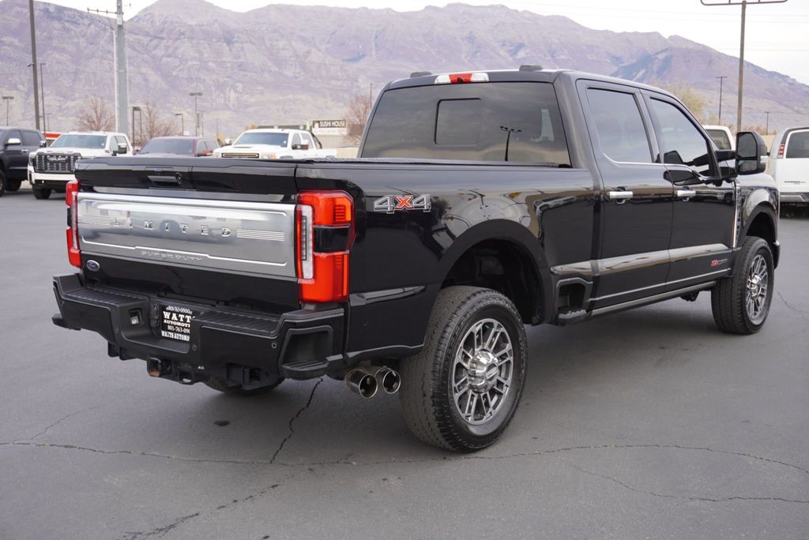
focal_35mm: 40
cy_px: 270
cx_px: 404
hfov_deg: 47.9
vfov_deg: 33.1
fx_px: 911
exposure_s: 1/160
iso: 250
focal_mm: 27
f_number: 4.5
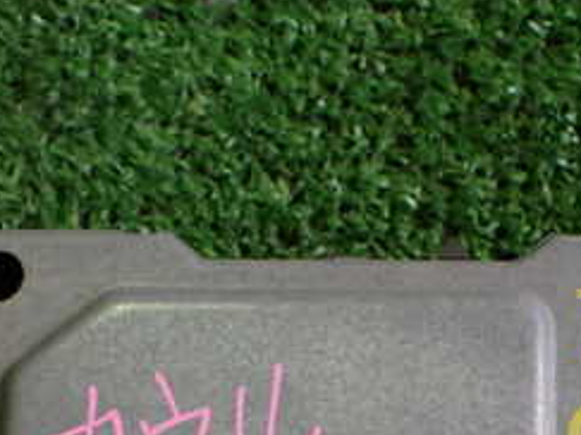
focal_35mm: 74
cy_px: 480
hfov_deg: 26.3
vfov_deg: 19.1
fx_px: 1241
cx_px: 356
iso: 500
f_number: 2.3
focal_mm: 5.4
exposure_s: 1/125
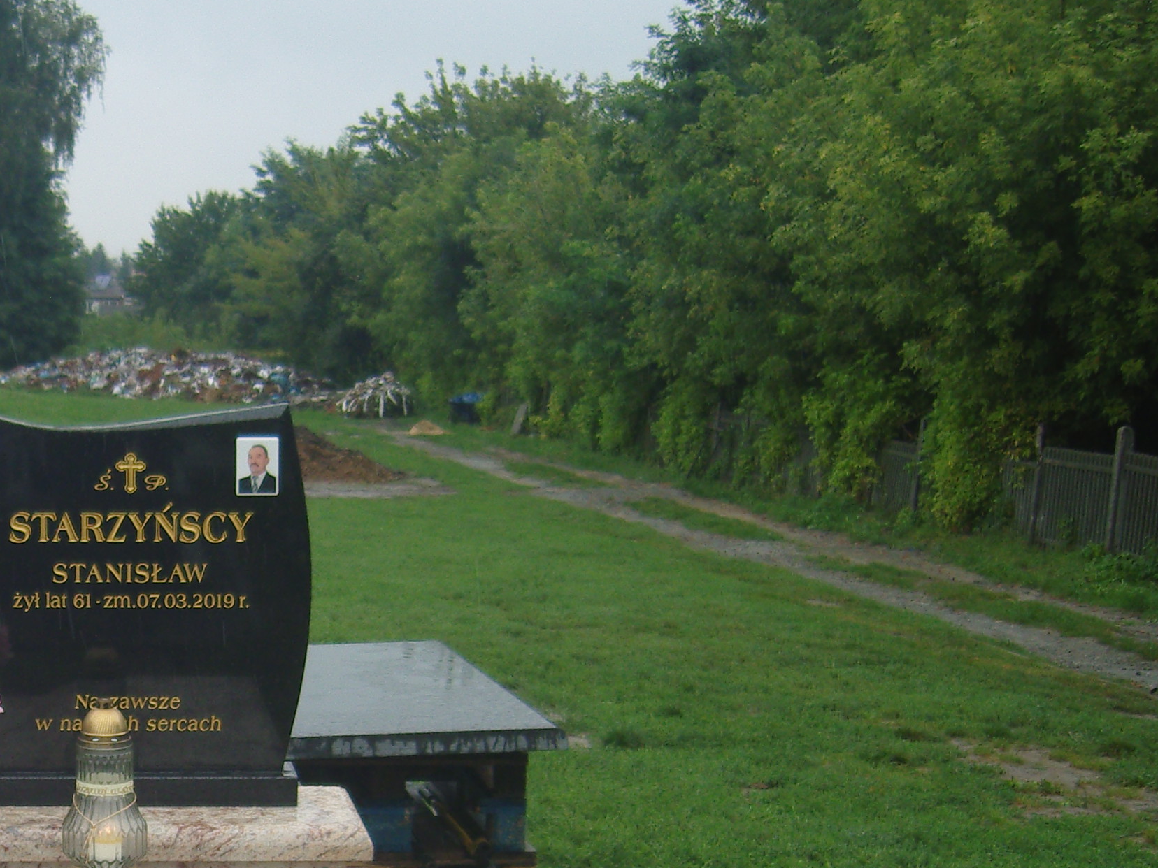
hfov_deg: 27.6
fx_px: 2241
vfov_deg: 21.5
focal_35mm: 67
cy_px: 767
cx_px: 44
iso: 100
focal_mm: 7.3
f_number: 2.8
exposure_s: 1/200
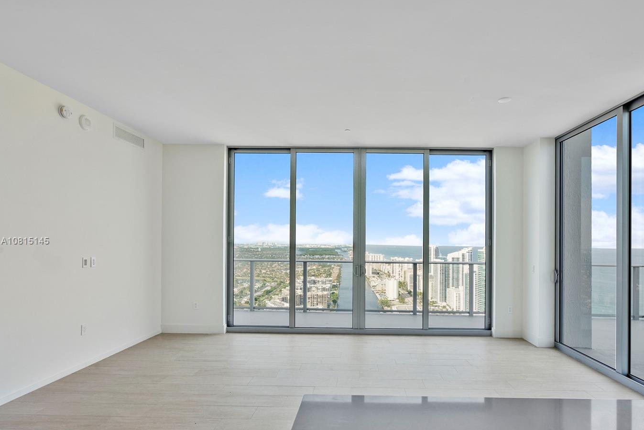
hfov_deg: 86.6
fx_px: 340
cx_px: 356
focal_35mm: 19
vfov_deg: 64.3
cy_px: 241
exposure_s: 1/160
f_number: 10
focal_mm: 16
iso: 320
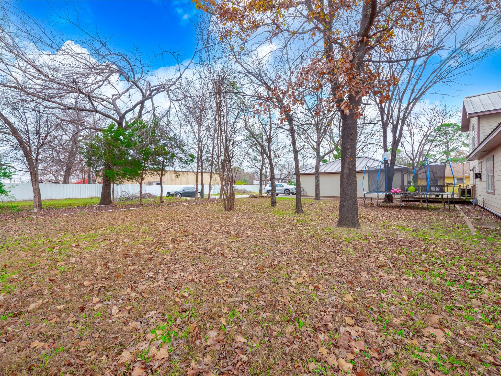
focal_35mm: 14
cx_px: 250
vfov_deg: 85.7
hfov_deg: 102.1
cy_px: 188
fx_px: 203
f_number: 8
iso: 320
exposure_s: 1/80
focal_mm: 7
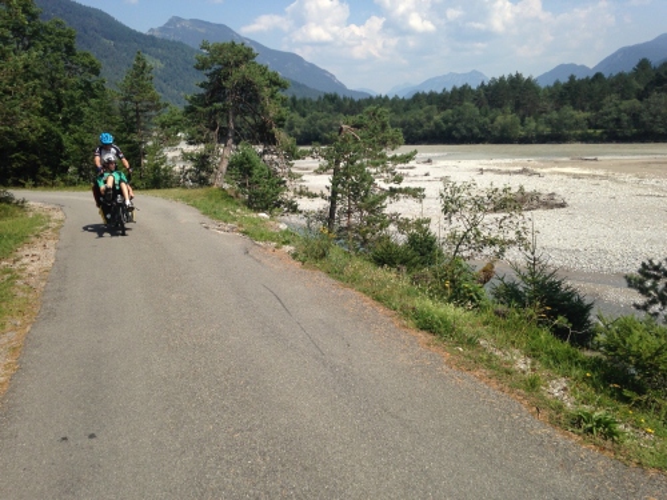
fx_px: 636
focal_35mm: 33
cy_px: 250
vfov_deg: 42.9
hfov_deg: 55.4
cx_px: 334
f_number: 2.4
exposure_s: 1/1642
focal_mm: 4.12
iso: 50
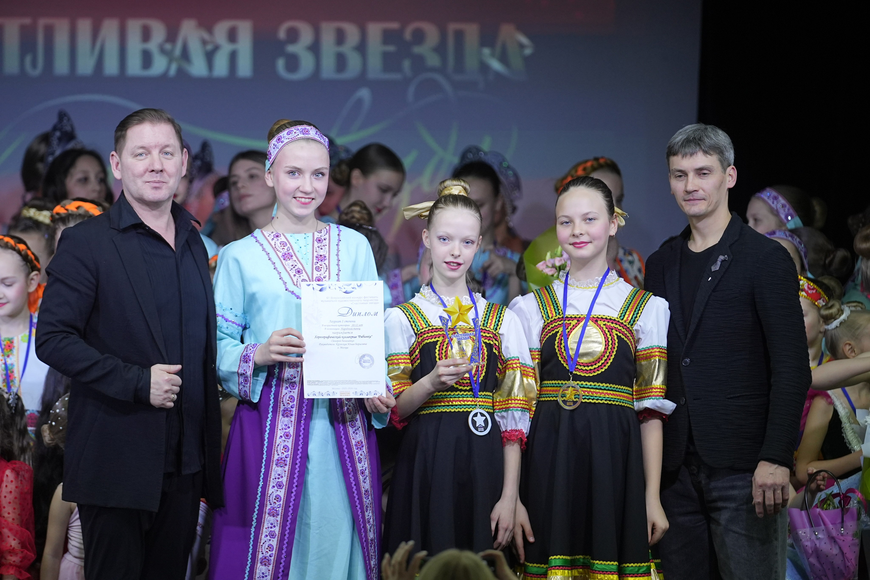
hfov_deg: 8.2
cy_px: 290
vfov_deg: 5.5
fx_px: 6090
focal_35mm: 252
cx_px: 435
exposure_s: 1/320
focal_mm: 168
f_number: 2.8
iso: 1000
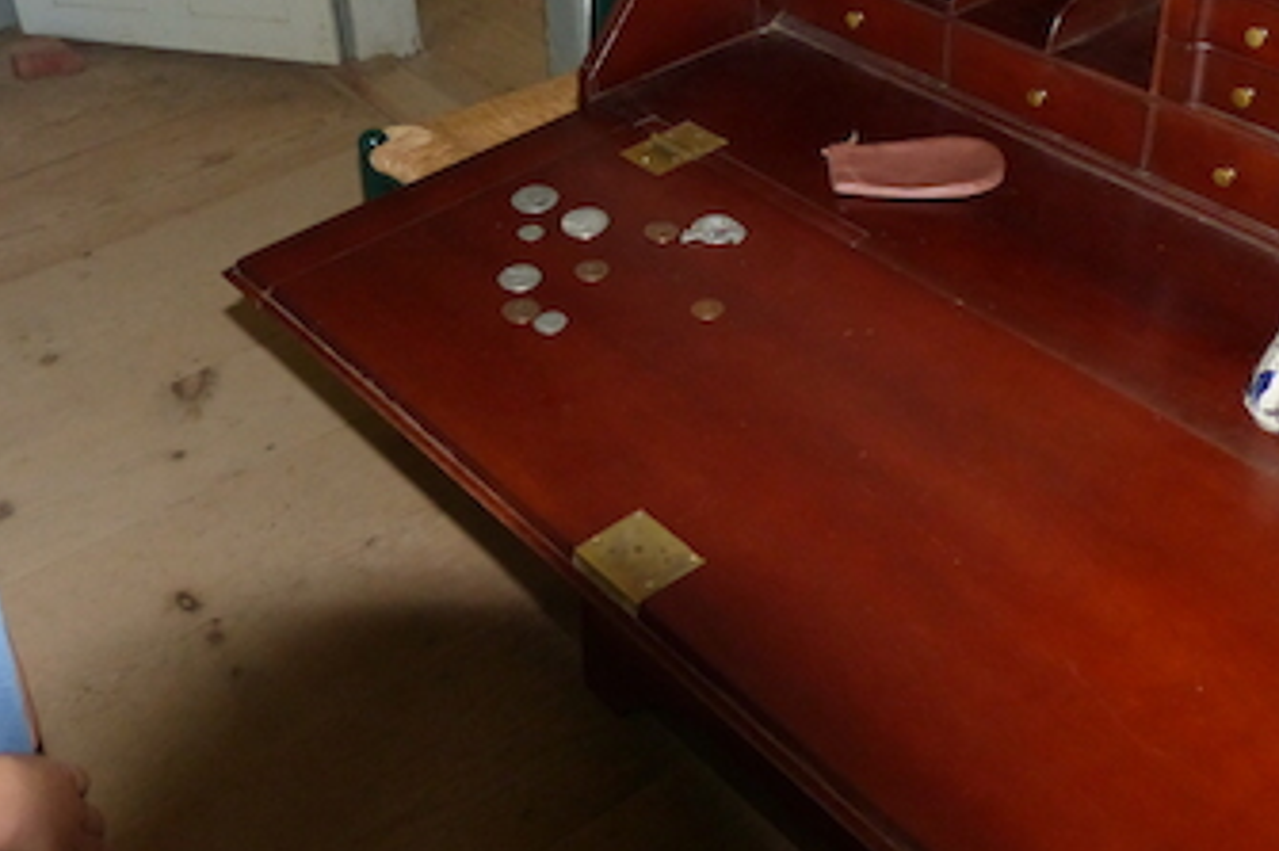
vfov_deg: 27.6
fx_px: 1704
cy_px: 187
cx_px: 475
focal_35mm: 48
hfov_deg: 40.8
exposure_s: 1/40
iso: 400
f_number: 2.8
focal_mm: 5.2
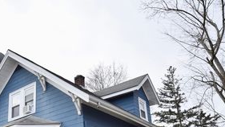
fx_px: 250
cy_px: 133
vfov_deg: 26.5
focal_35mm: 42
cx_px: 54
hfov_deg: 46.6
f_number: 8
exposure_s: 1/250
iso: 200
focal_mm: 15
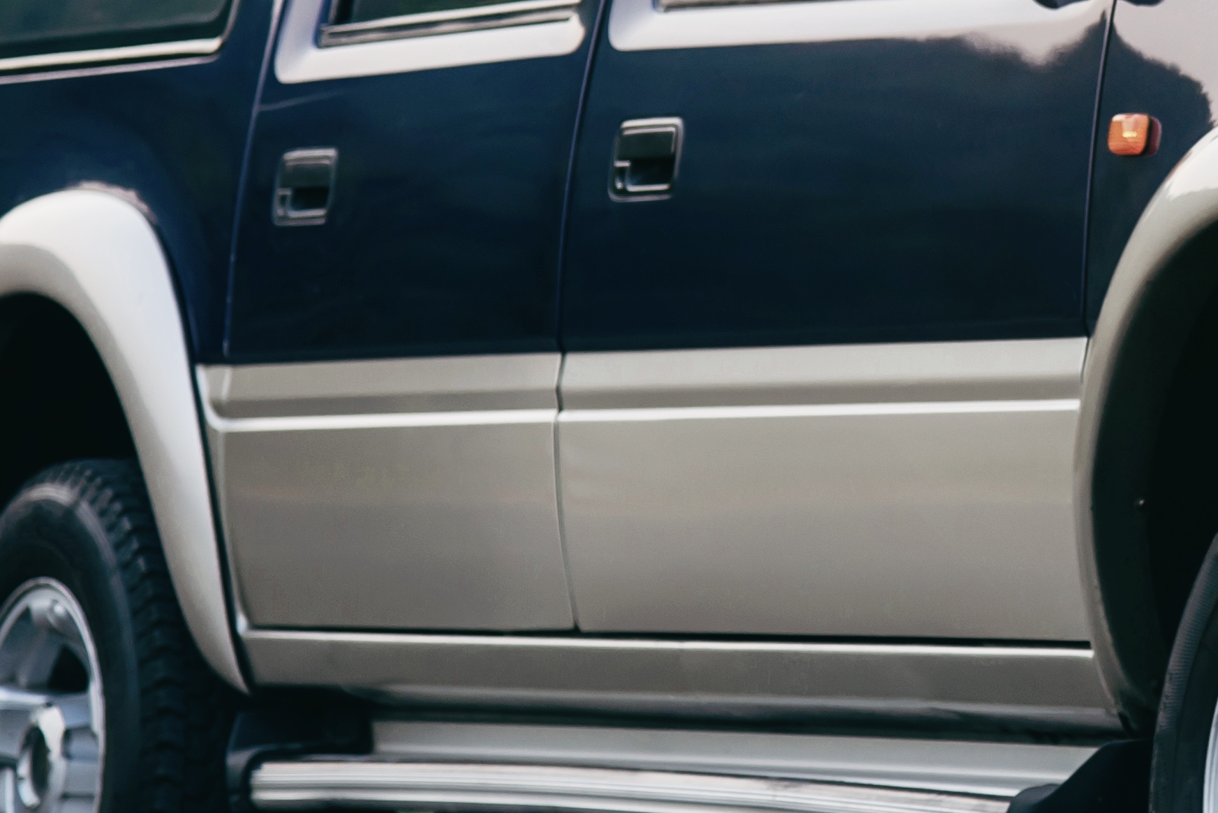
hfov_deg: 7.0
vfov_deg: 4.7
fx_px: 9917
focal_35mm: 293
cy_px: 3
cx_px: 1425
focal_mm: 85
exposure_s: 1/200
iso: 200
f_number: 4
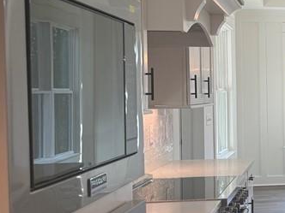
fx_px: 609
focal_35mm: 74
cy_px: 105
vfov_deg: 19.9
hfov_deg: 22.4
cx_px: 406
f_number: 1.78
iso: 64
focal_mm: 6.76
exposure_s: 1/157
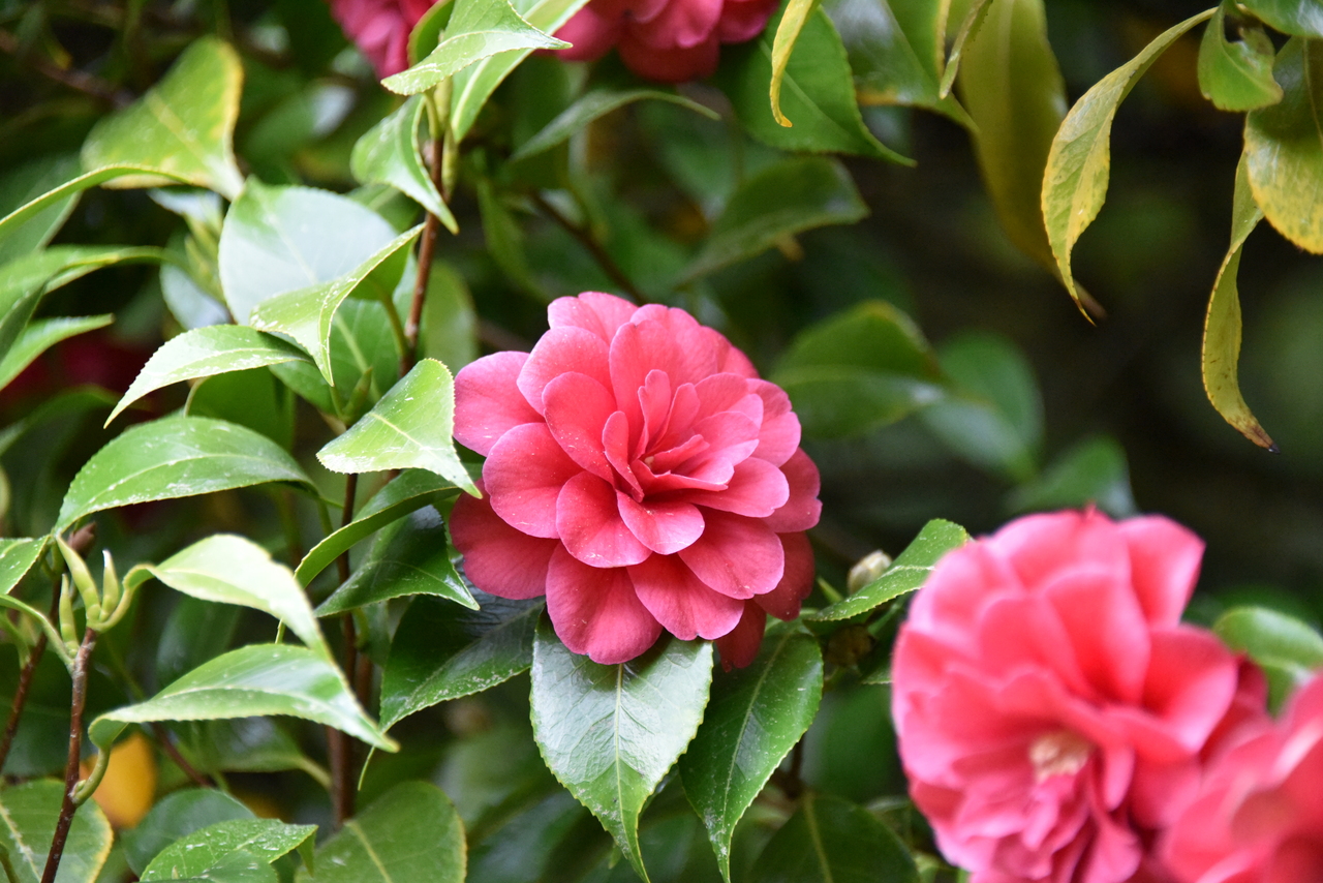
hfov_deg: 6.9
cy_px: 442
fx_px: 11027
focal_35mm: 300
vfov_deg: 4.6
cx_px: 662
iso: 6400
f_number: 5.6
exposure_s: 1/640
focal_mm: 300
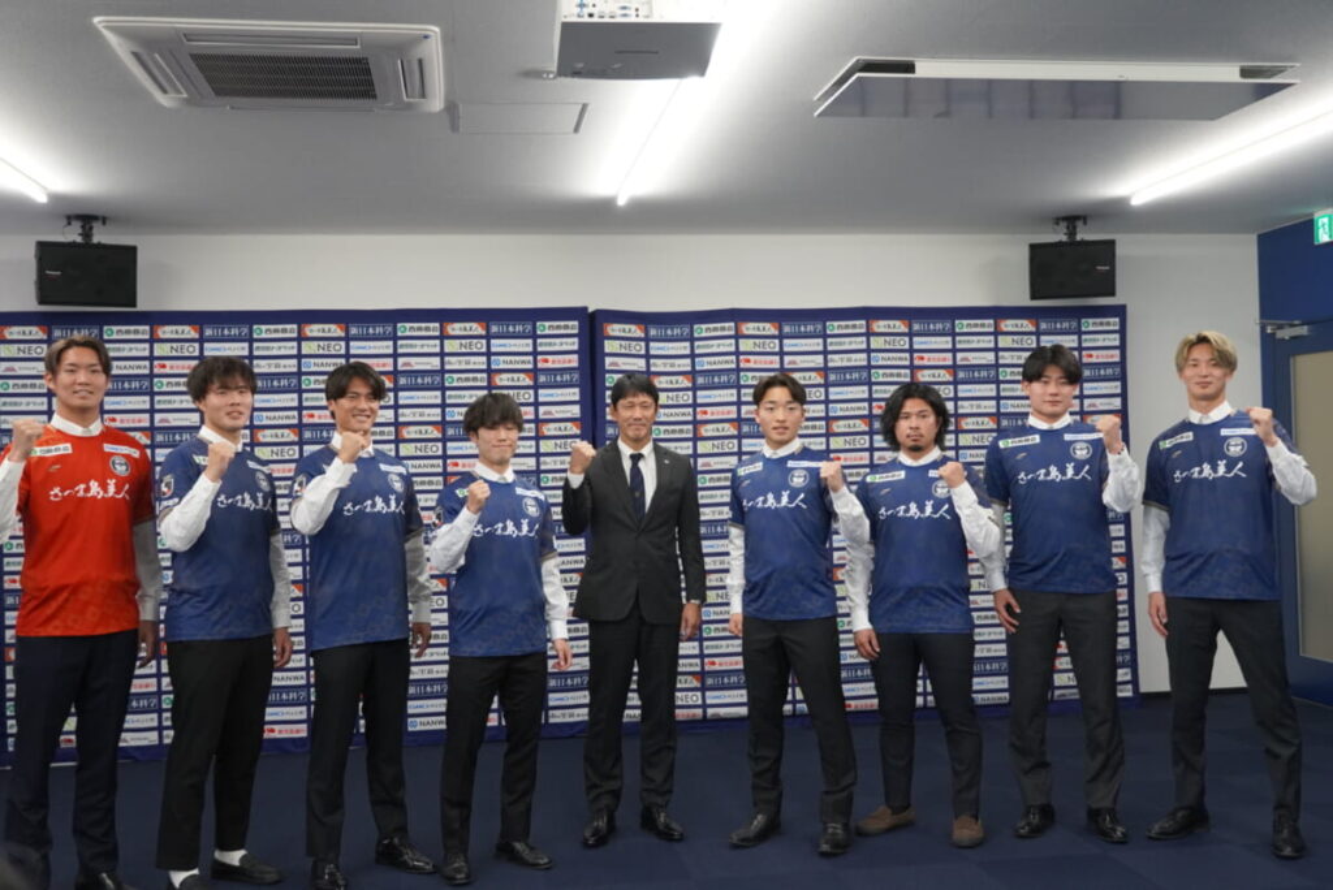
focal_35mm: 39
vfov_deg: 34.3
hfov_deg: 49.5
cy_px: 445
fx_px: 1445
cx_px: 666
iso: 1600
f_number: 4
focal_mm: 26
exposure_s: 1/160
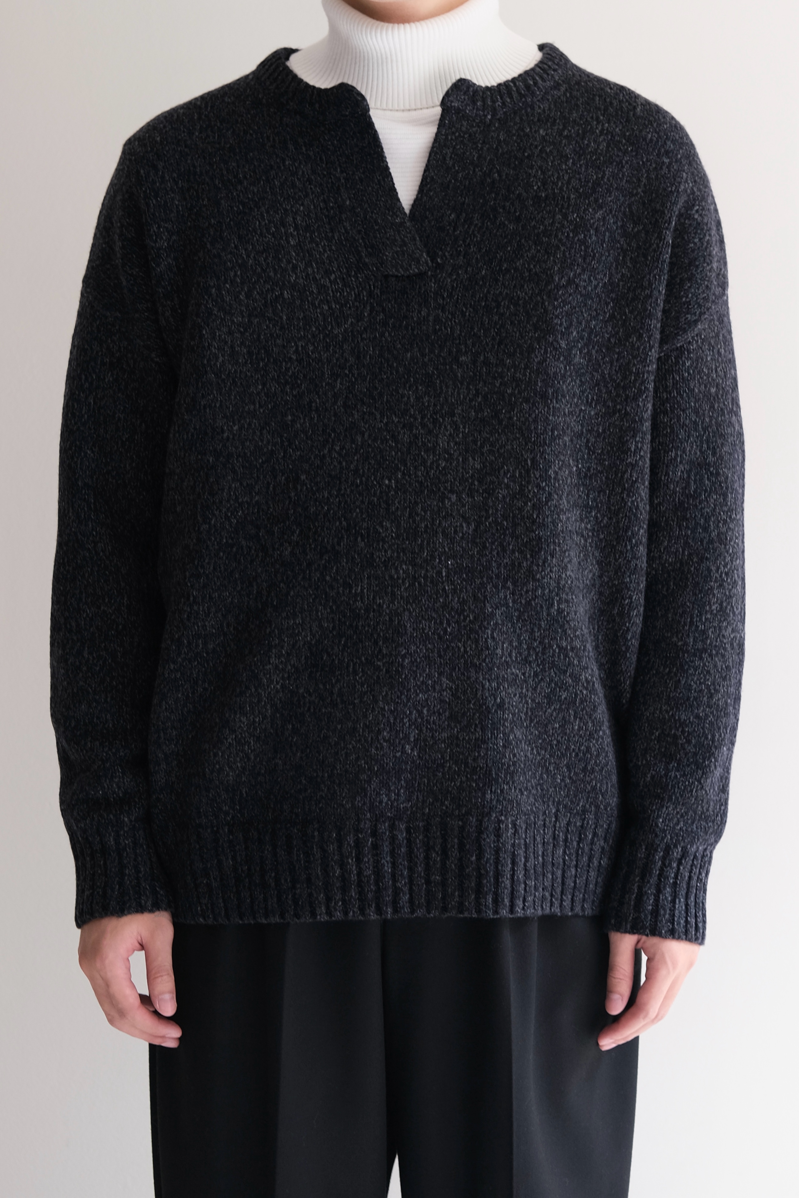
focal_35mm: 53
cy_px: 599
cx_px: 400
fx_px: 1764
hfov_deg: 25.5
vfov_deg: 37.5
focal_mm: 35
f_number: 2.2
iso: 320
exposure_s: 1/90
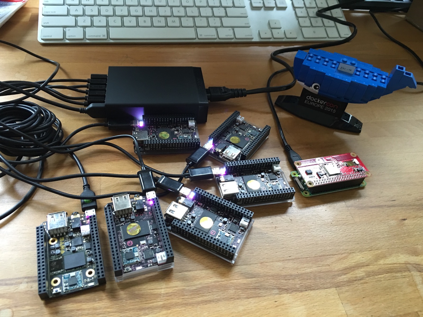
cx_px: 212
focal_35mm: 29
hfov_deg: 61.7
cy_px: 158
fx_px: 354
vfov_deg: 48.2
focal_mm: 4.15
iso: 125
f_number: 2.2
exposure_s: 1/17
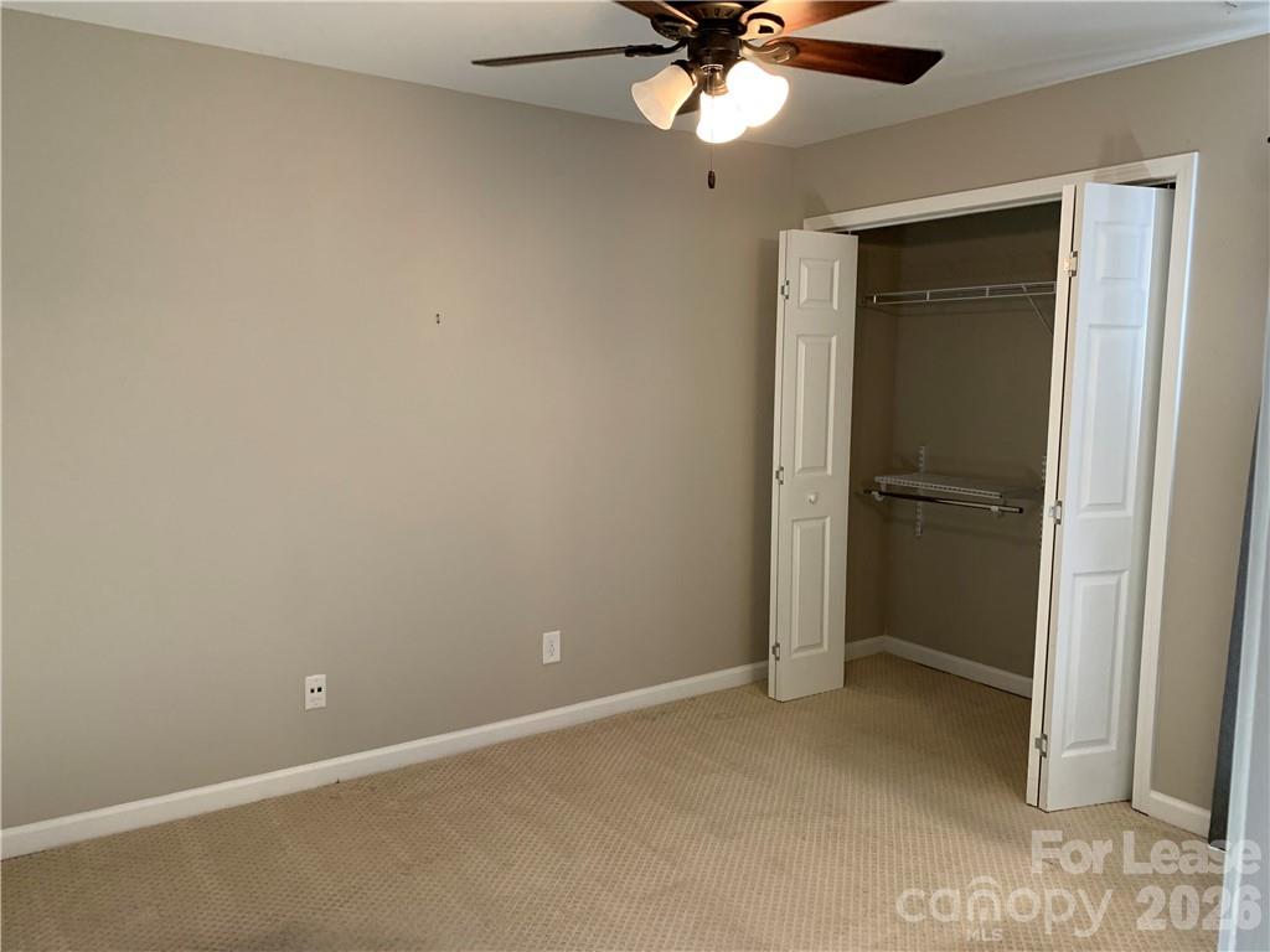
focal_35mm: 26
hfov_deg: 67.3
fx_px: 954
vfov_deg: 53.1
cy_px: 476
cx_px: 635
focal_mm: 4.25
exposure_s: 1/60
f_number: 1.8
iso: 200
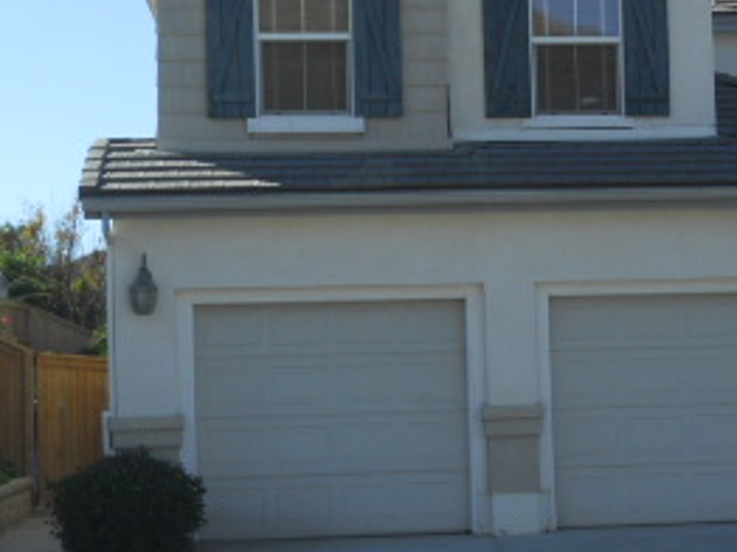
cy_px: 268
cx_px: 608
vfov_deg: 16.8
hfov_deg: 21.9
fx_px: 1872
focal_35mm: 88
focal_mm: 6.4
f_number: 3
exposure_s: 1/800
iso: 80
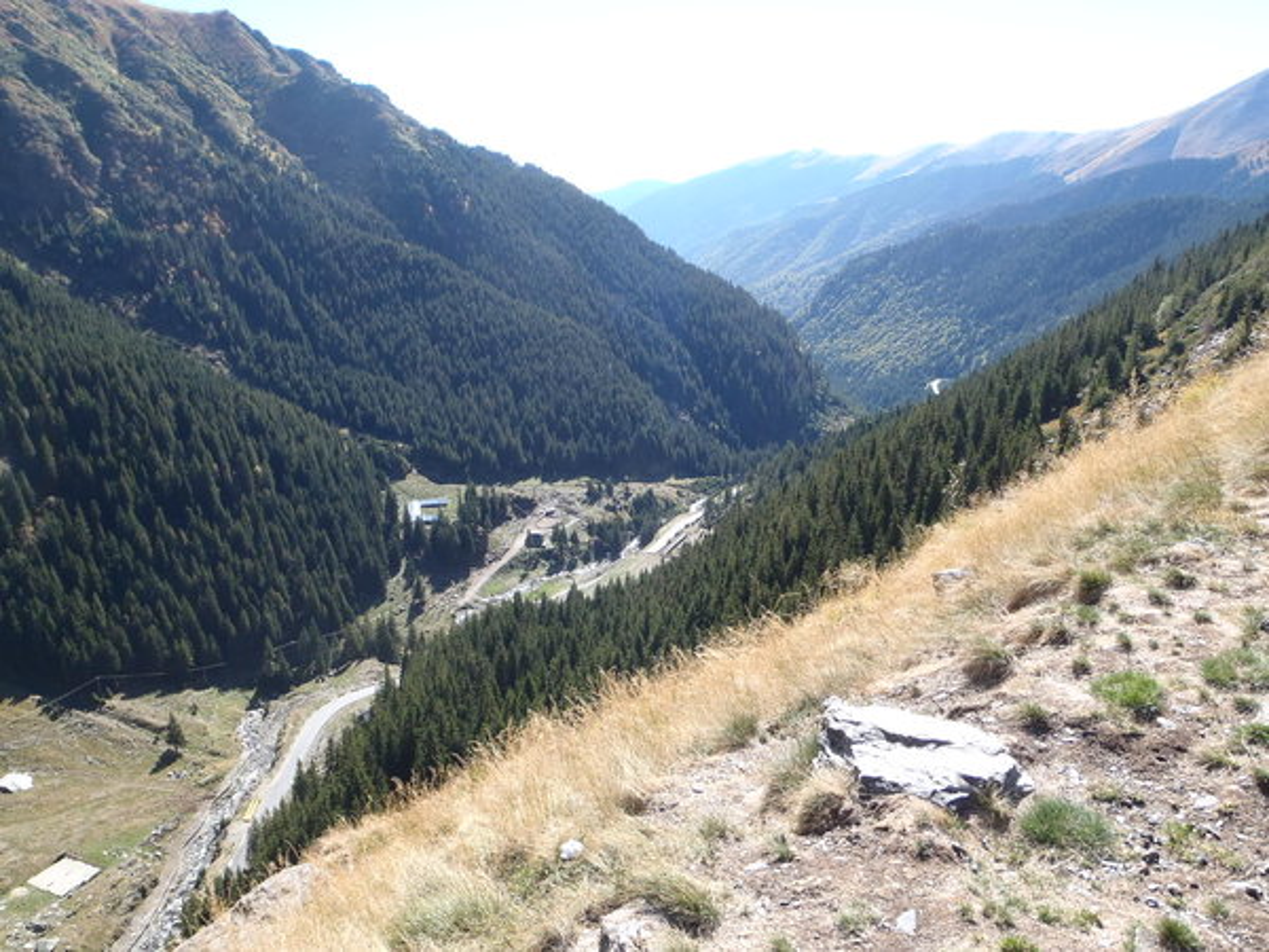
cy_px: 476
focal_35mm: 28
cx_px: 634
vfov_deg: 49.7
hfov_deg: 63.4
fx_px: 1026
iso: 80
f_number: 4.5
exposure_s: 1/200
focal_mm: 5
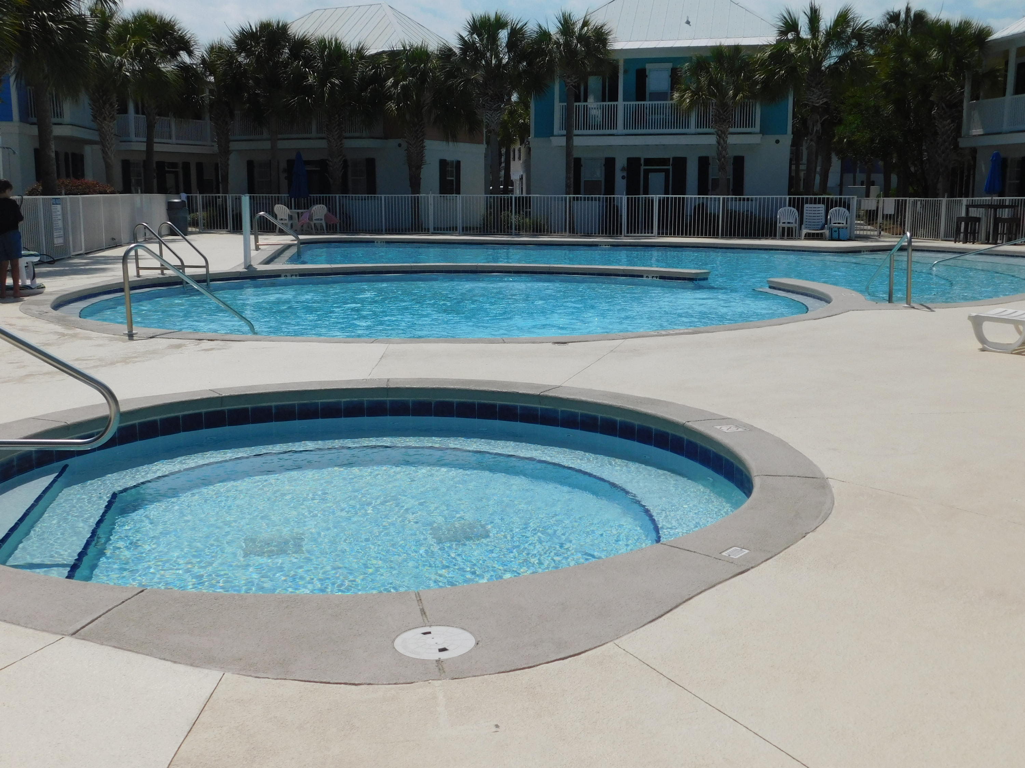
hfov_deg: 51.4
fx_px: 1066
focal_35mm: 36
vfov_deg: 39.7
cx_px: 512
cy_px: 384
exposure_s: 1/1000
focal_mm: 6.3
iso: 125
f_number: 7
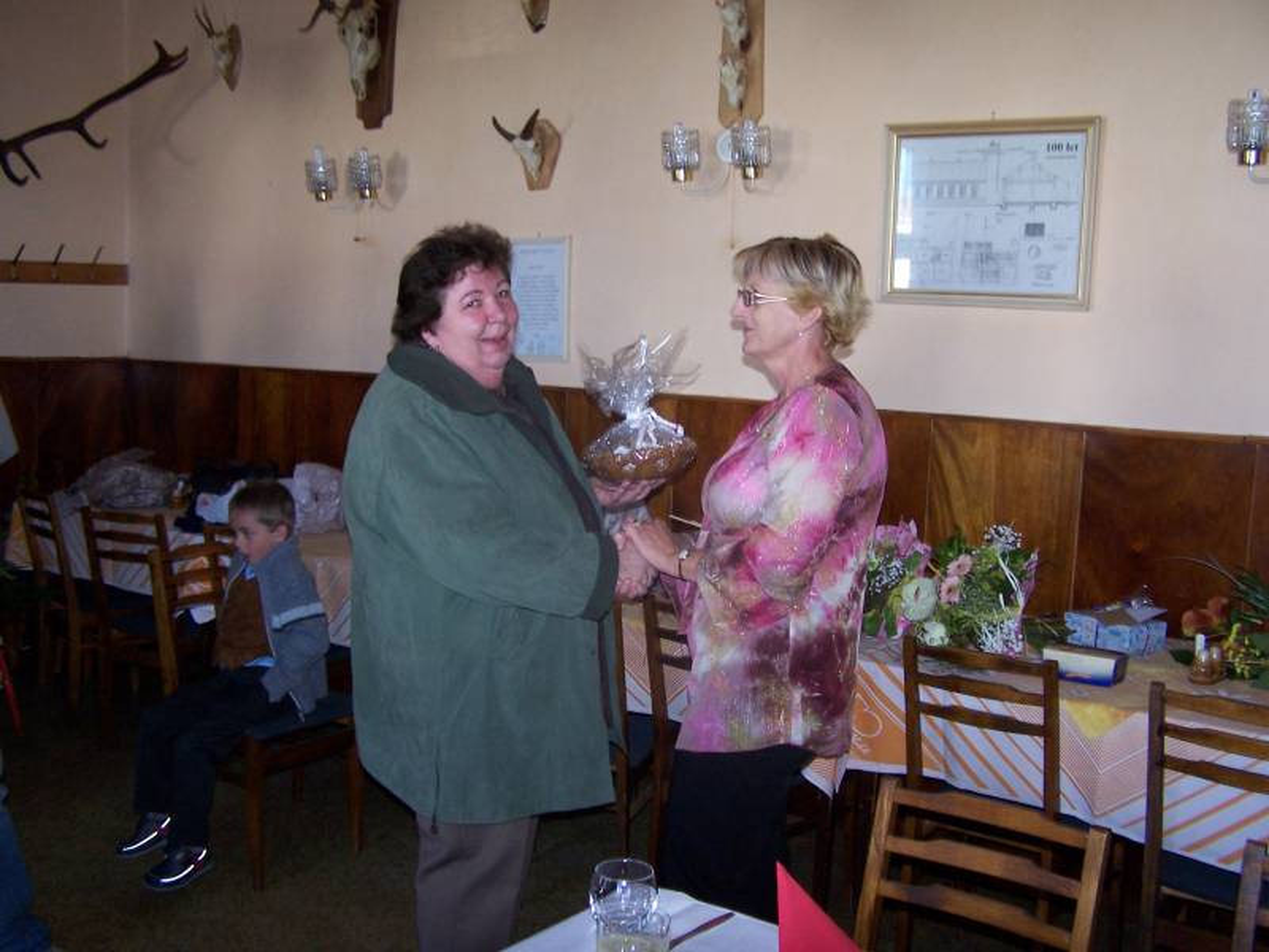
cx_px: 634
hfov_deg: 49.0
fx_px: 1393
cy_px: 476
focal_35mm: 38
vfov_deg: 37.7
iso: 140
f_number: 2.8
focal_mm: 6.3
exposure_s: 1/60
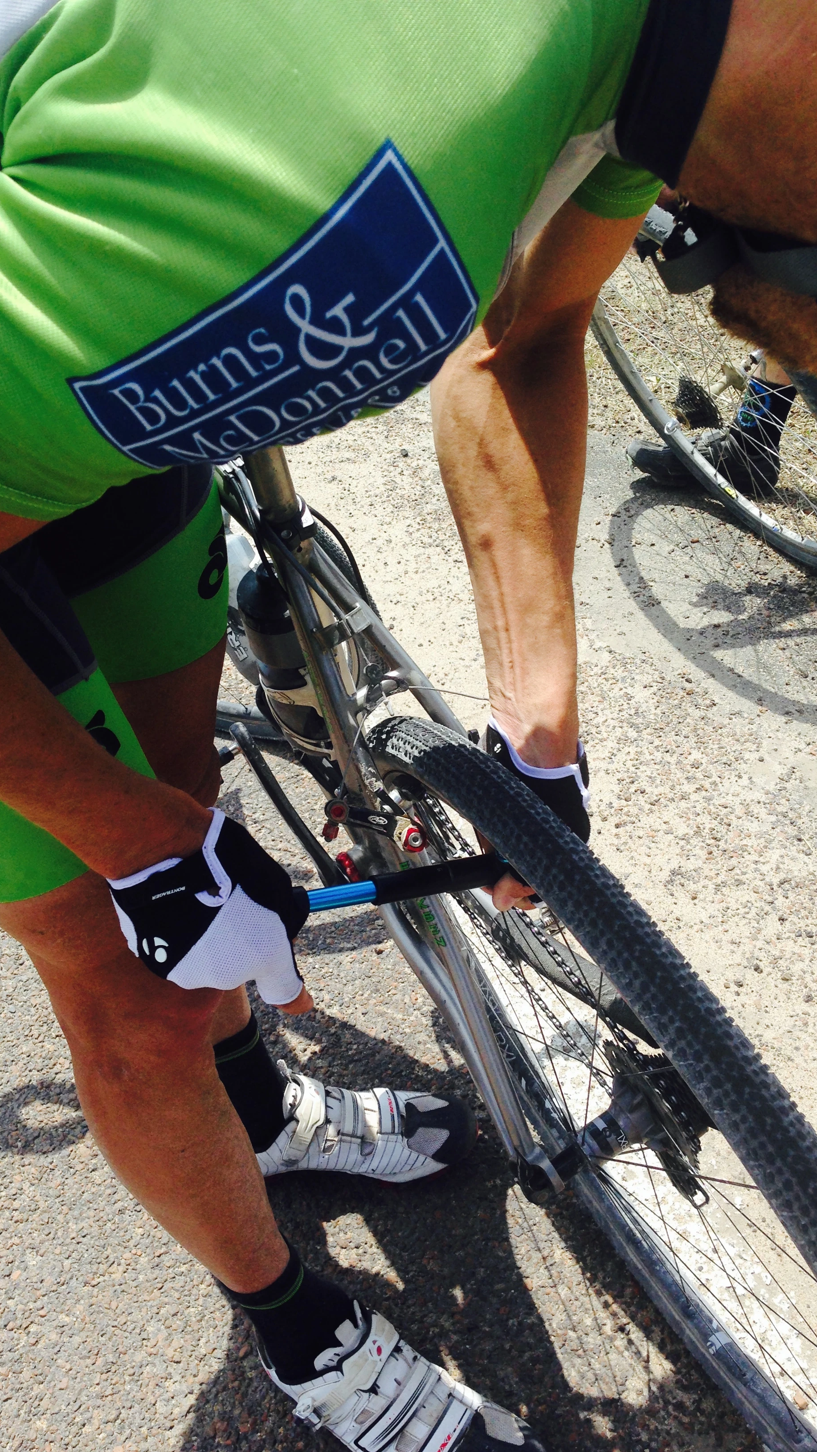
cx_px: 383
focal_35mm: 36
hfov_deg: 32.8
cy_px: 726
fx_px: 1386
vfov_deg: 55.3
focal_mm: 4.12
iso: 50
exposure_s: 1/1261
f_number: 2.4
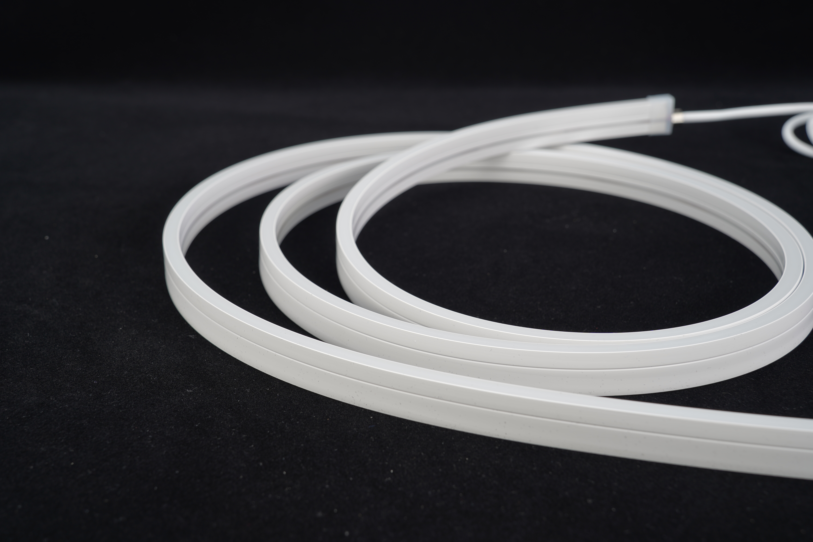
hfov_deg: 48.5
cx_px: 406
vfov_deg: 33.4
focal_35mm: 40
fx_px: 903
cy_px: 271
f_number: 8
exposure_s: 1/13
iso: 50
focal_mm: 40
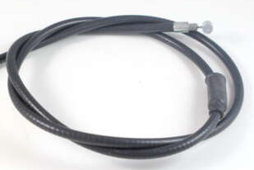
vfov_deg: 13.5
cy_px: 115
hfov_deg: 19.8
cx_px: 23
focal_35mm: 101
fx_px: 713
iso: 1600
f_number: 8
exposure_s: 1/125
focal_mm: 35
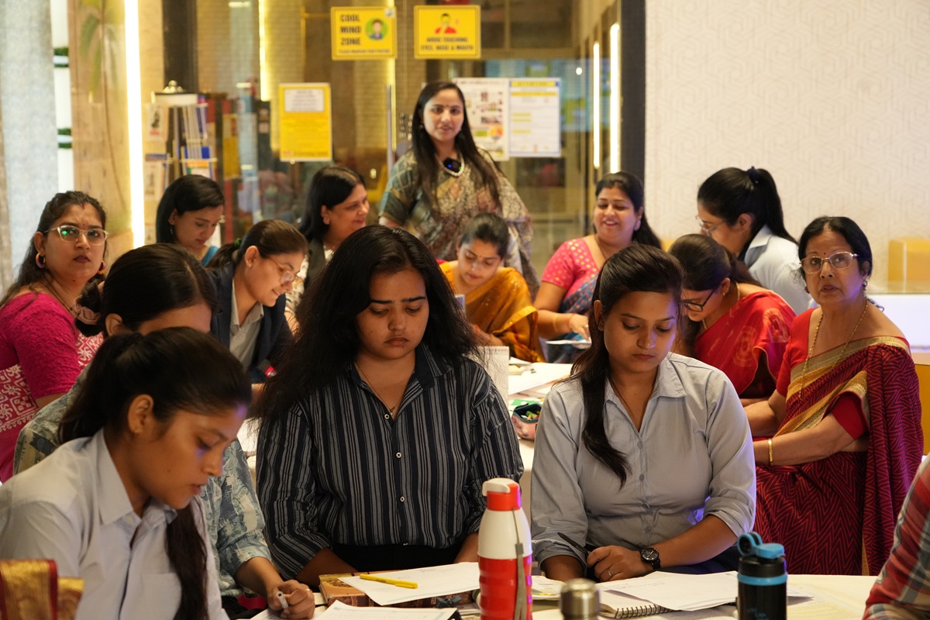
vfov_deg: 20.0
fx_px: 1757
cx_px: 465
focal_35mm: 68
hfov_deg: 29.7
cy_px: 310
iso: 6400
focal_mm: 68
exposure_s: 1/250
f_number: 5.6
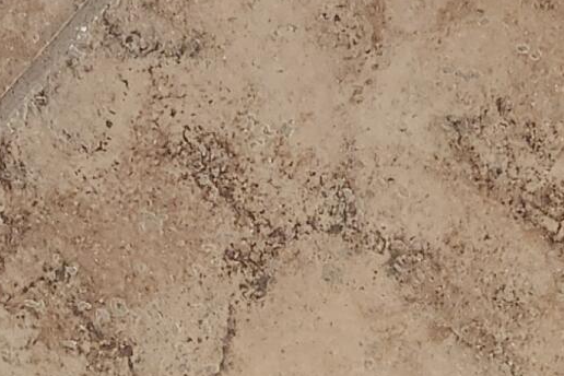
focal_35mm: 139
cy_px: 709
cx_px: 90
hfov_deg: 14.6
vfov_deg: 9.3
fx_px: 2177
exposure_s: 1/40
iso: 640
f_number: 1.8
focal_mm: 5.54
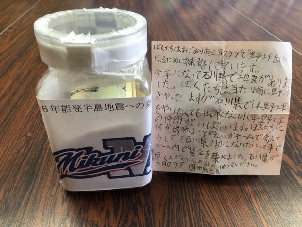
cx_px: 151
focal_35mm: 28
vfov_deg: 49.7
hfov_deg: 63.4
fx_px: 244
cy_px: 114
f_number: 1.8
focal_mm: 3.99
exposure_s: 1/15
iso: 50
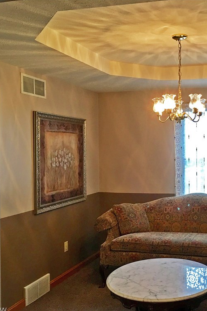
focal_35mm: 41
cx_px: 175
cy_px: 158
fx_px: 354
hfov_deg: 31.5
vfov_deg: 47.4
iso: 80
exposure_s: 1/30
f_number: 2.2
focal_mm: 4.15
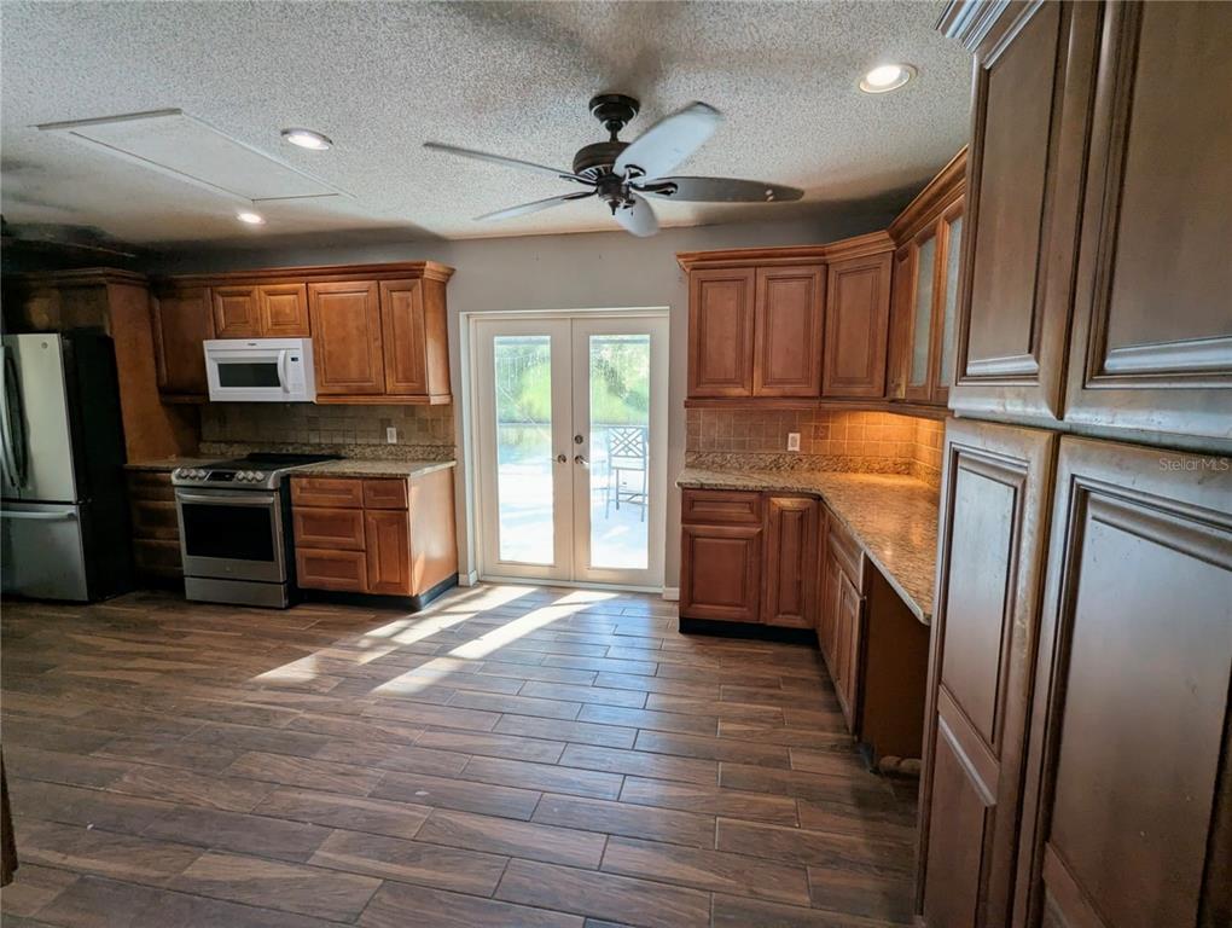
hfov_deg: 94.4
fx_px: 570
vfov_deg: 78.2
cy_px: 464
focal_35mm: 16
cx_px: 616
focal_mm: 2.35
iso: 97
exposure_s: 1/60
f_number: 2.2
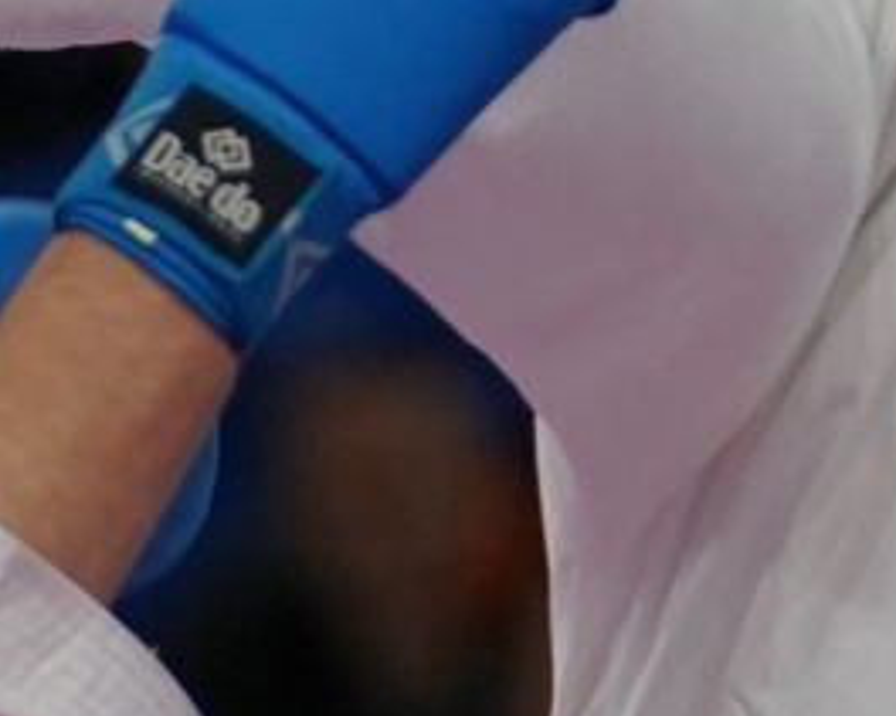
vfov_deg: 1.2
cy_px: 621
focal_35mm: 1294
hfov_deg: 1.5
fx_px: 34302
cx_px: 553
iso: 1000
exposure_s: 1/1000
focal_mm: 135
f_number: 2.8
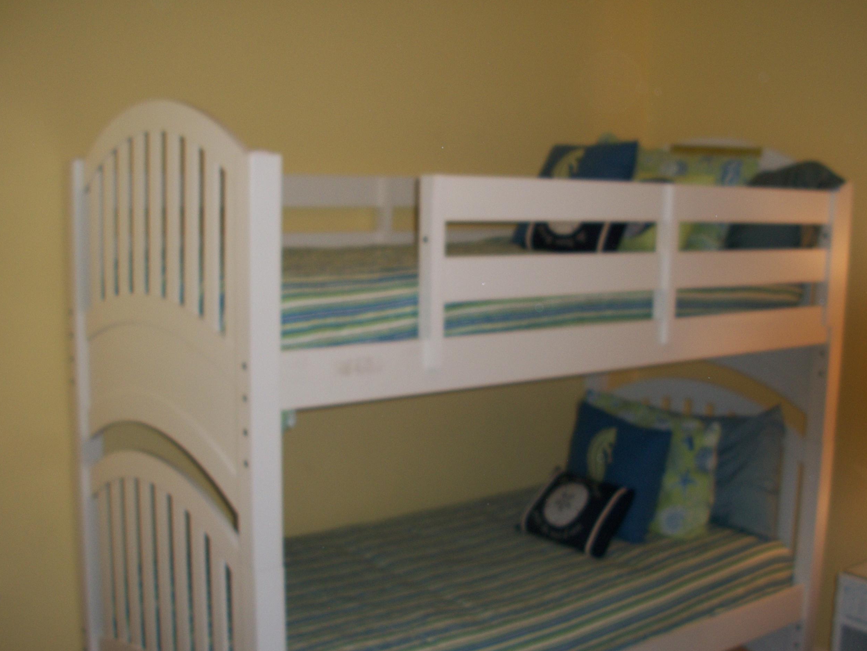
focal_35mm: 42
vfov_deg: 34.3
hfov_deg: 44.8
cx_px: 462
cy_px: 371
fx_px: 1052
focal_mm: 6.3
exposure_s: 1/30
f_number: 3.1
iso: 80
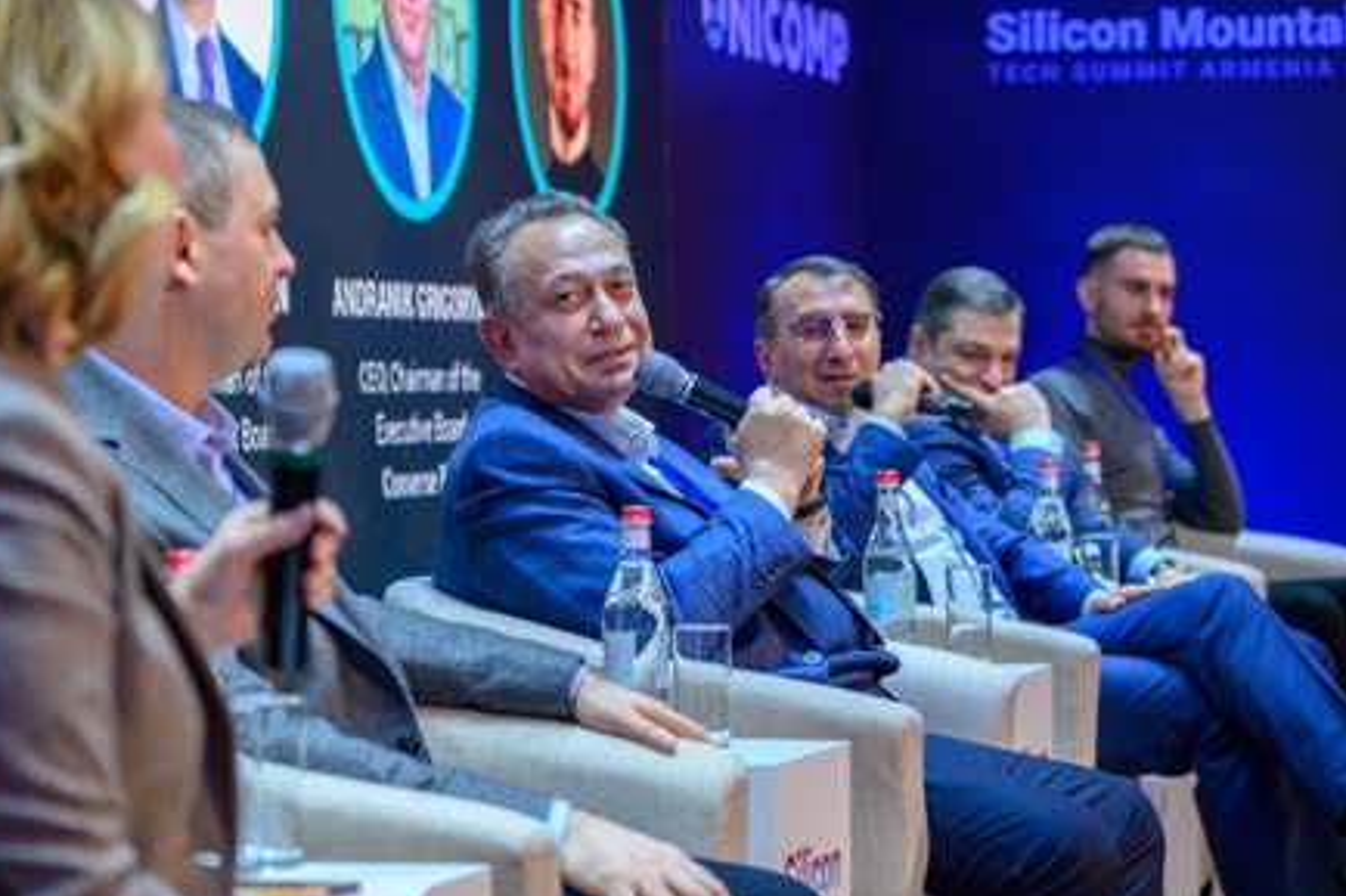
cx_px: 657
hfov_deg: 18.0
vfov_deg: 12.0
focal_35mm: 114
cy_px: 459
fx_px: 4260
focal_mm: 110
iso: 3200
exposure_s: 1/125
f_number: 5
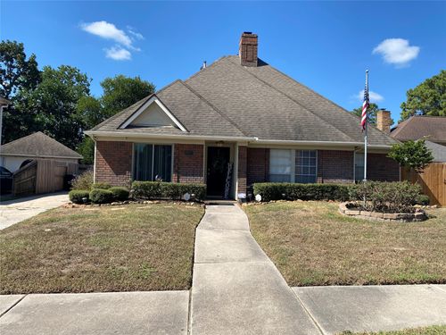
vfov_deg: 53.1
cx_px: 223
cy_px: 168
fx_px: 335
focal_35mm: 26
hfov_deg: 67.3
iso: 32
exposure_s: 1/2222
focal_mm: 4.25
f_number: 1.8
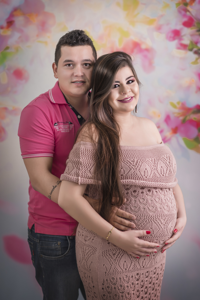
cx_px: 100
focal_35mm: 85
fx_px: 708
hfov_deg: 16.1
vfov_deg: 23.9
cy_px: 150
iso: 50
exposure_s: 1/125
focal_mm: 85
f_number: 2.2
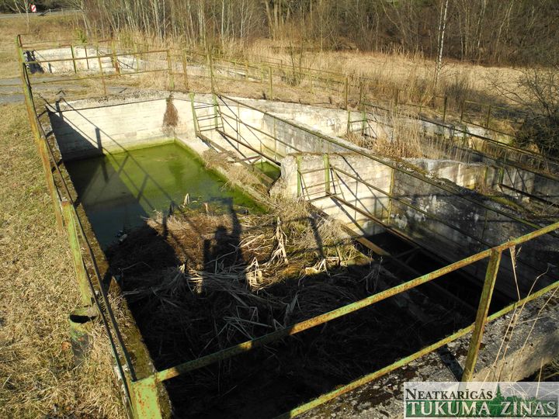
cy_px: 210
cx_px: 280
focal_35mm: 28
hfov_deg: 63.4
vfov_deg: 49.7
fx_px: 452
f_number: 3.5
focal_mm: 6
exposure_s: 1/800
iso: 100
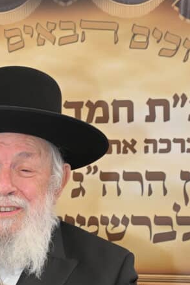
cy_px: 205
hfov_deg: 11.2
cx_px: -13
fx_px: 959
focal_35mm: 121
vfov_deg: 16.9
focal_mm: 35
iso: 100
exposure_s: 1/160
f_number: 6.3
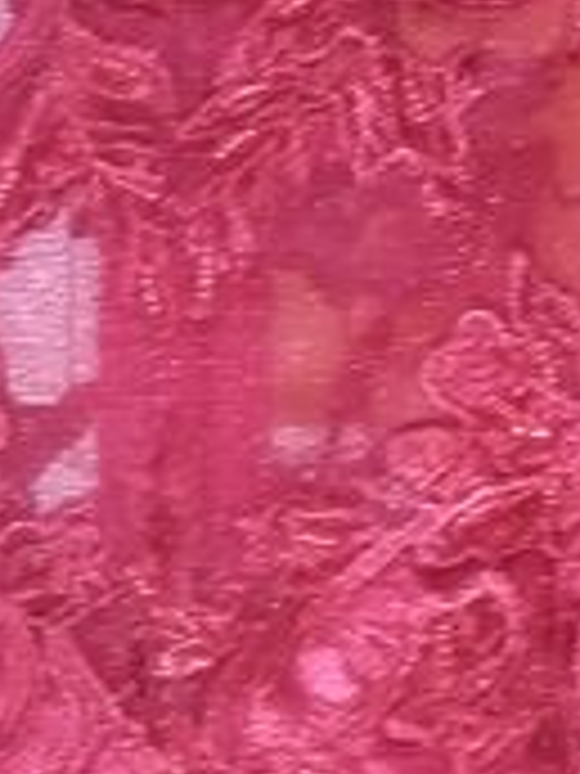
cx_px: 346
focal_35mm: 151
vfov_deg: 12.6
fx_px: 3373
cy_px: 1017
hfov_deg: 9.8
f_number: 1.8
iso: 458
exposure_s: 1/25
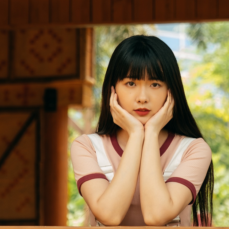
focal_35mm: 107
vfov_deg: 16.3
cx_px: 161
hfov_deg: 16.2
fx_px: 801
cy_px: 115
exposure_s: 1/210
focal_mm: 55
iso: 100
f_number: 2.8
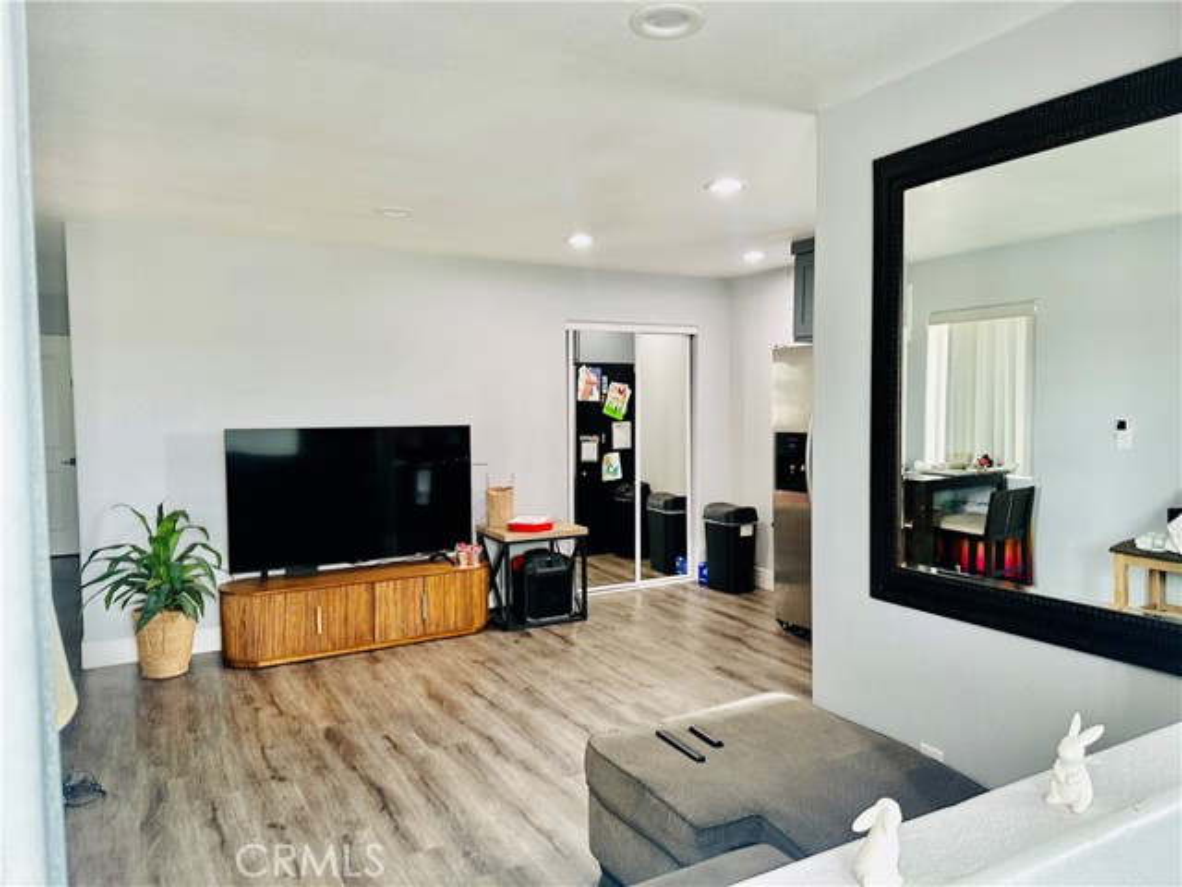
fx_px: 820
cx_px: 591
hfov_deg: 71.6
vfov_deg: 56.8
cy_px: 444
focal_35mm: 24
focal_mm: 6.86
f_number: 1.78
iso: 160
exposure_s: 1/60
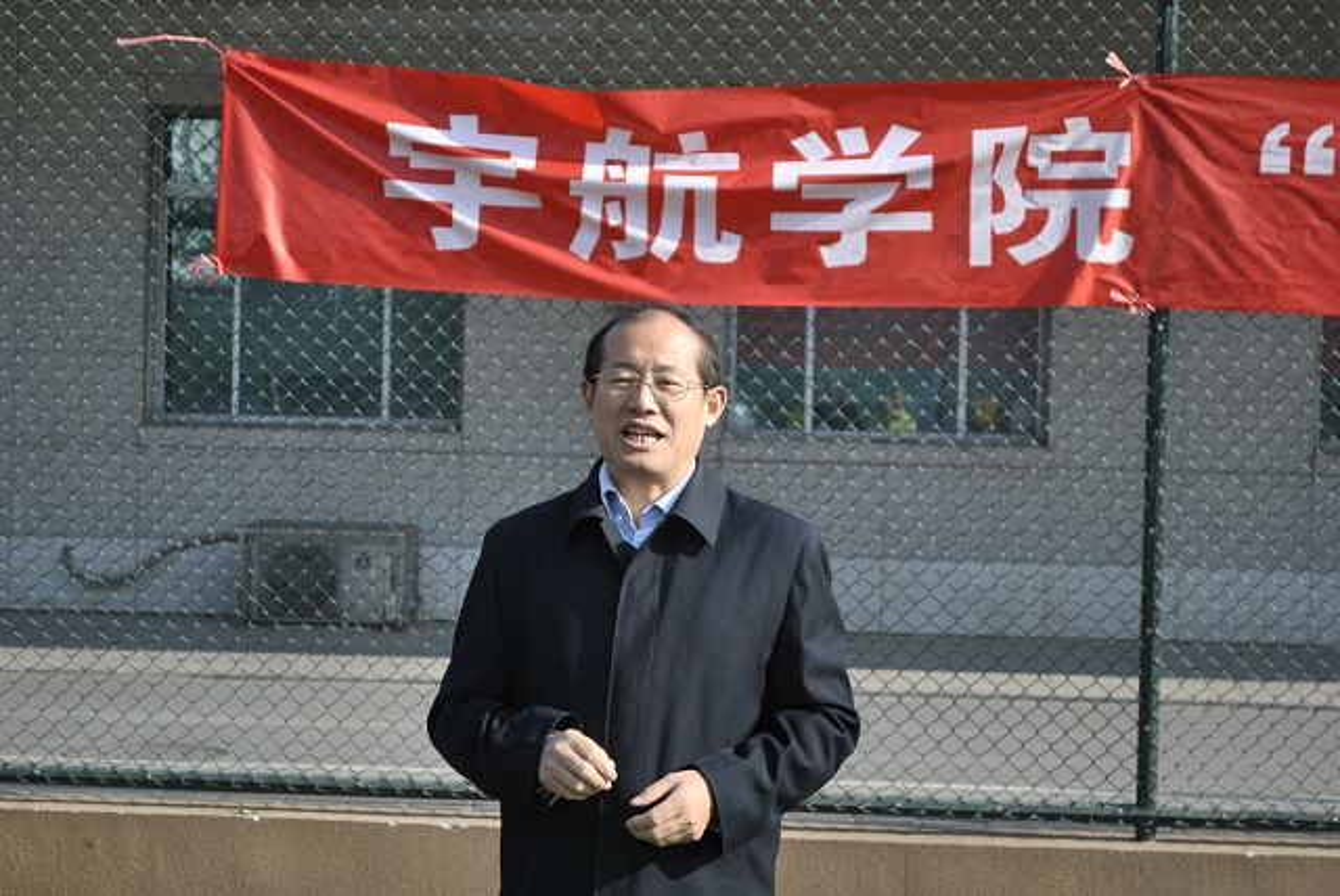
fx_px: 3074
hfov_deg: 24.6
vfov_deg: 16.6
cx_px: 670
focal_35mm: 82
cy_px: 448
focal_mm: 55
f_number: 5.6
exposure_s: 1/400
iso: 200
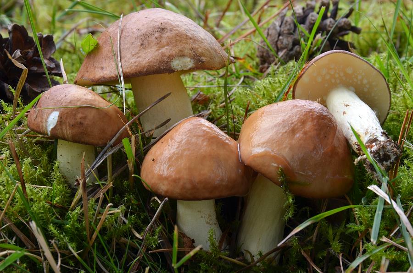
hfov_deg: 12.3
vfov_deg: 8.1
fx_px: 1923
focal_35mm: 168
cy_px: 136
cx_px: 206
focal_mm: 112
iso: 100
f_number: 20
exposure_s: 1/6
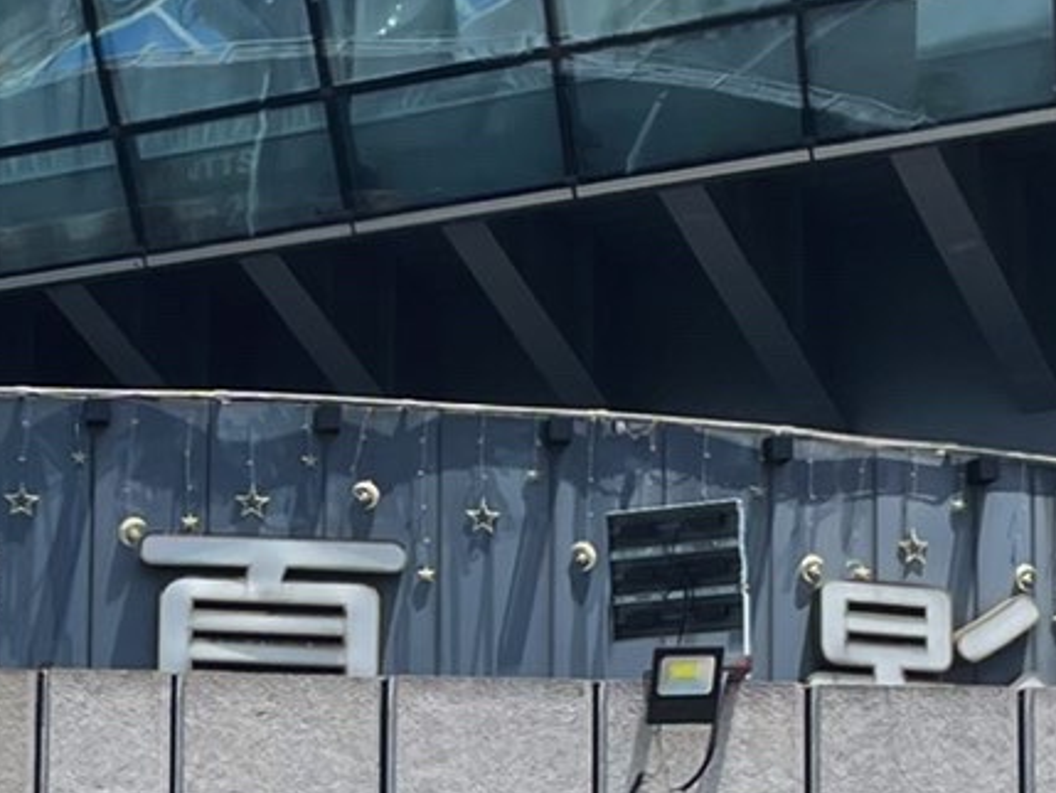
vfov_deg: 11.7
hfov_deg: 15.8
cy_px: 1015
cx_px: 180
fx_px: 3784
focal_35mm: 124
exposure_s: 1/3040
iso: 32
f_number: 1.6
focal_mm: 4.2
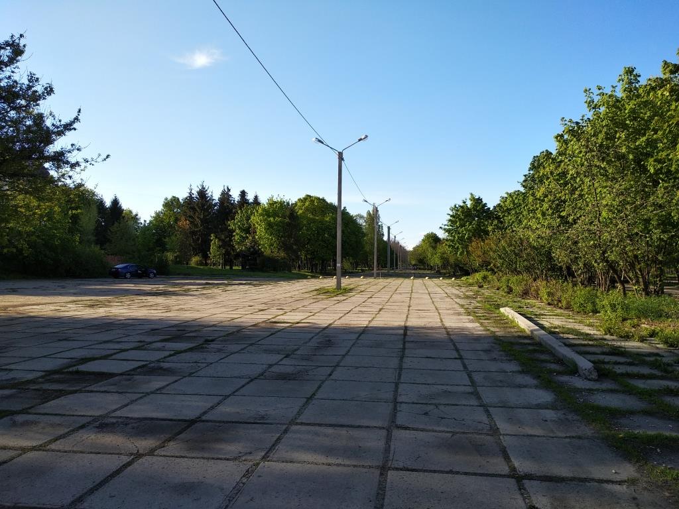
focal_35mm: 26
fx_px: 510
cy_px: 254
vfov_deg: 53.1
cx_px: 340
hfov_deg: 67.3
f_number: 2.2
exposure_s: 1/600
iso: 100
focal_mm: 3.81
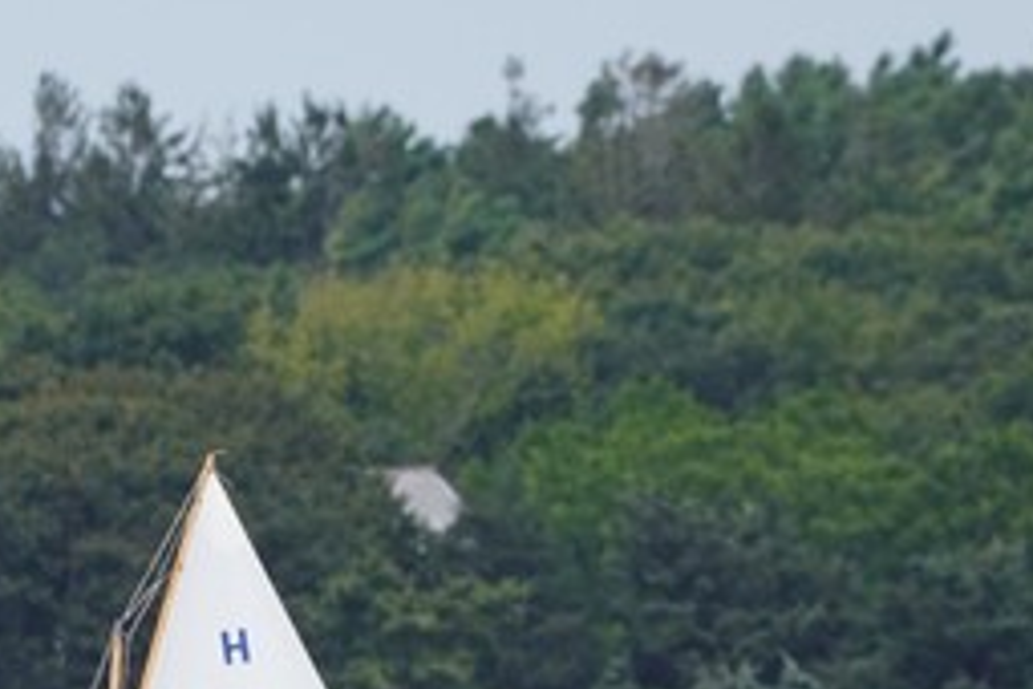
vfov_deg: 0.6
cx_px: 150
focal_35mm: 2429
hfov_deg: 0.8
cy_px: 744
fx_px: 69693
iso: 320
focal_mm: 516
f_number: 6.3
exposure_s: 1/1250
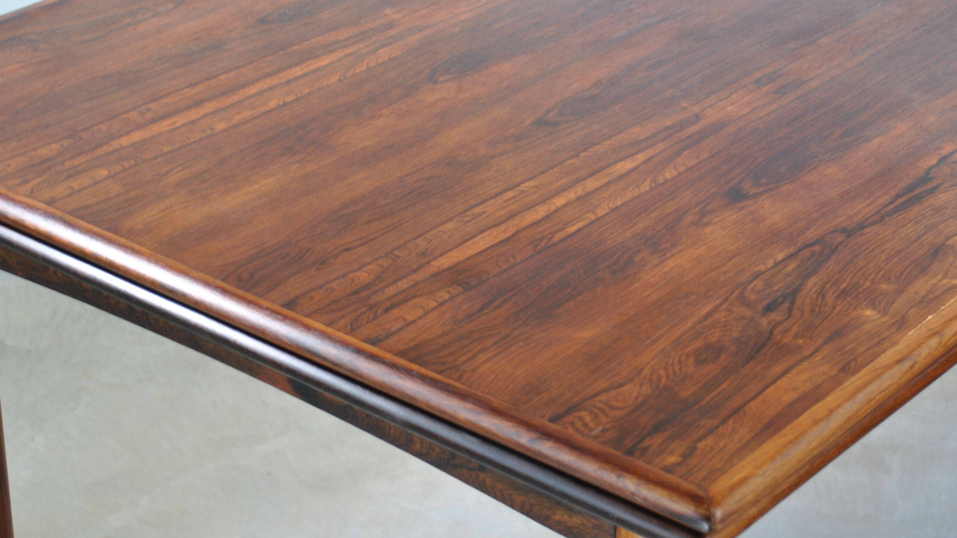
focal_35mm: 85
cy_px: 239
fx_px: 2157
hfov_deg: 25.0
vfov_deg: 14.2
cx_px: 526
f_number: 5
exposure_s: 1/10
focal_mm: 36
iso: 200
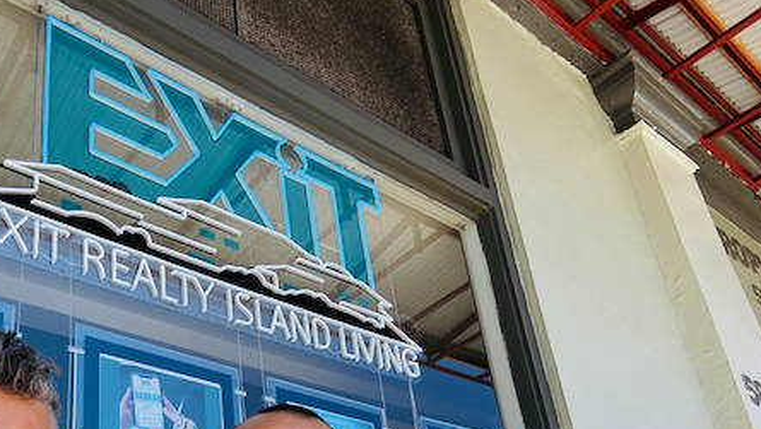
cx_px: 275
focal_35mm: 36
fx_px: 727
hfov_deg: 54.5
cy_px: 398
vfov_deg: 31.2
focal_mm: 2.69
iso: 20
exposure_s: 1/154
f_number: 1.9
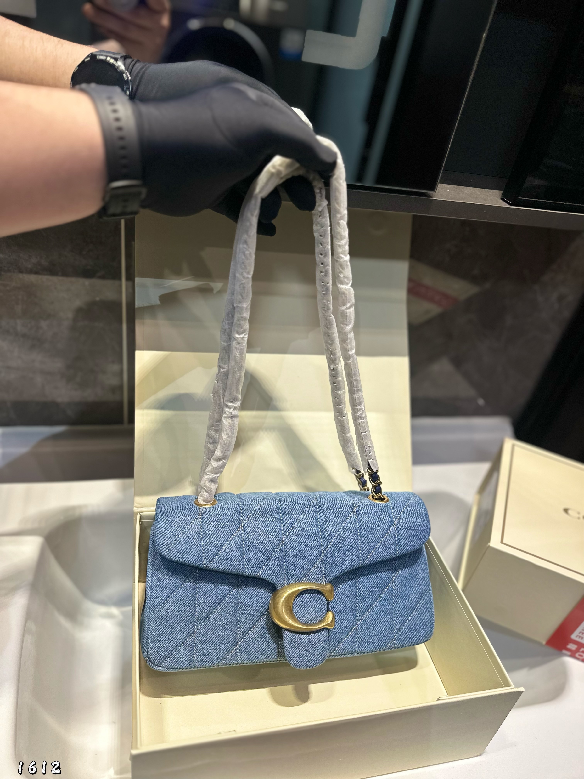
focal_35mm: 24
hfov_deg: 56.8
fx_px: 540
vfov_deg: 71.6
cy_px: 390
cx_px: 292
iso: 125
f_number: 1.78
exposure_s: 1/121
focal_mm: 6.86
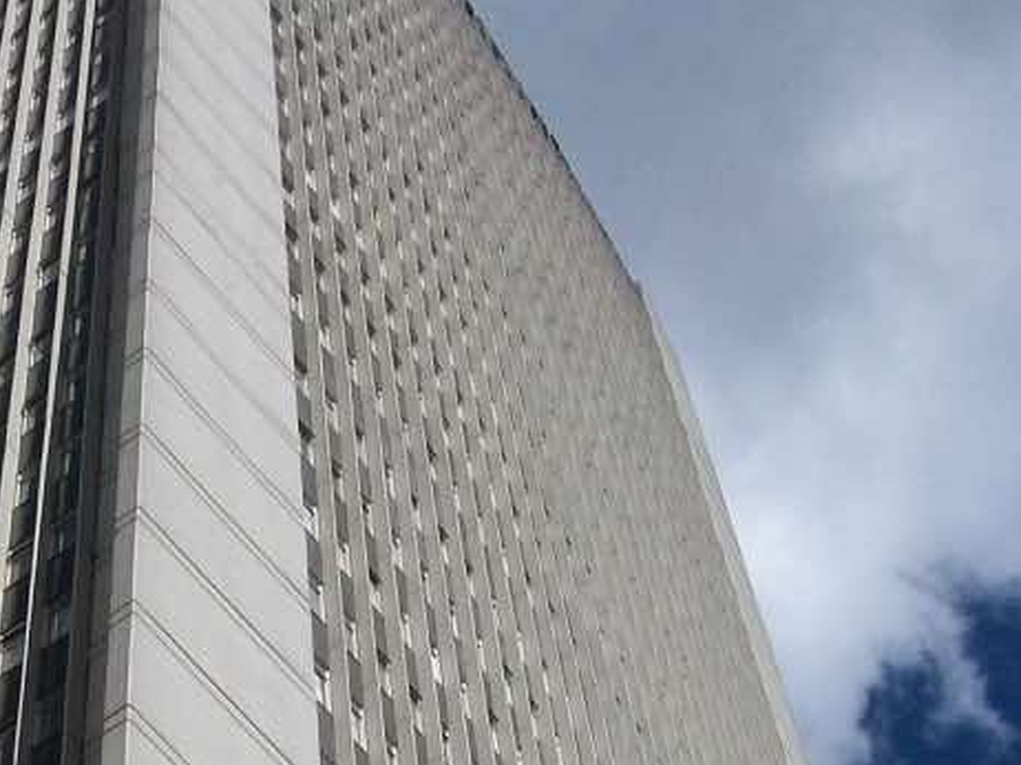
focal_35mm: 97
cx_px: 239
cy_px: 1152
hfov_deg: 20.1
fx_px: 2860
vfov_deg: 14.2
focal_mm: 5.7
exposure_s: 1/1000
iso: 80
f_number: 5.5
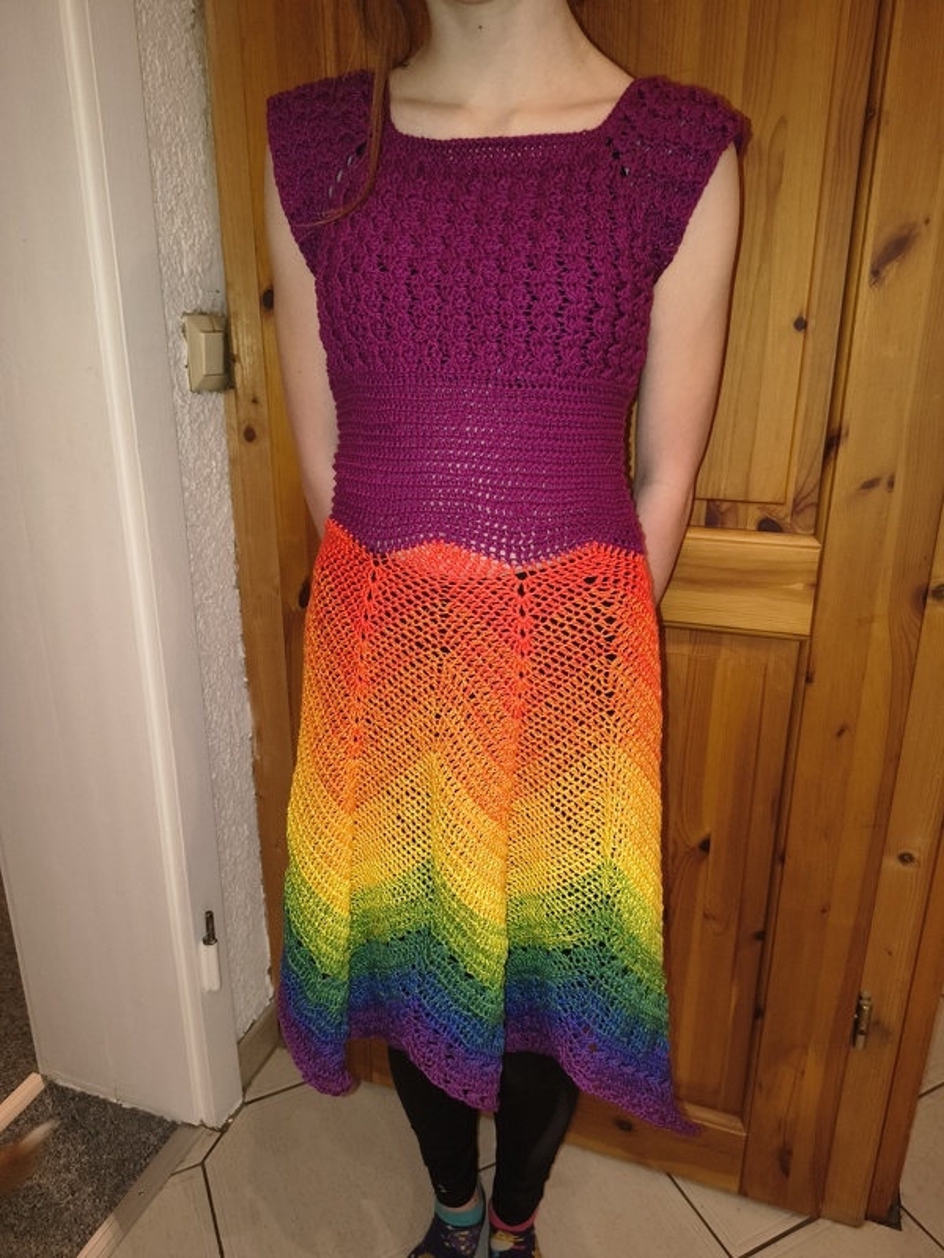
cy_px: 629
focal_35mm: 24
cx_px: 472
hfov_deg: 56.8
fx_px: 873
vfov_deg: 71.6
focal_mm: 5.56
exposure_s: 1/50
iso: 2027
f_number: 1.8
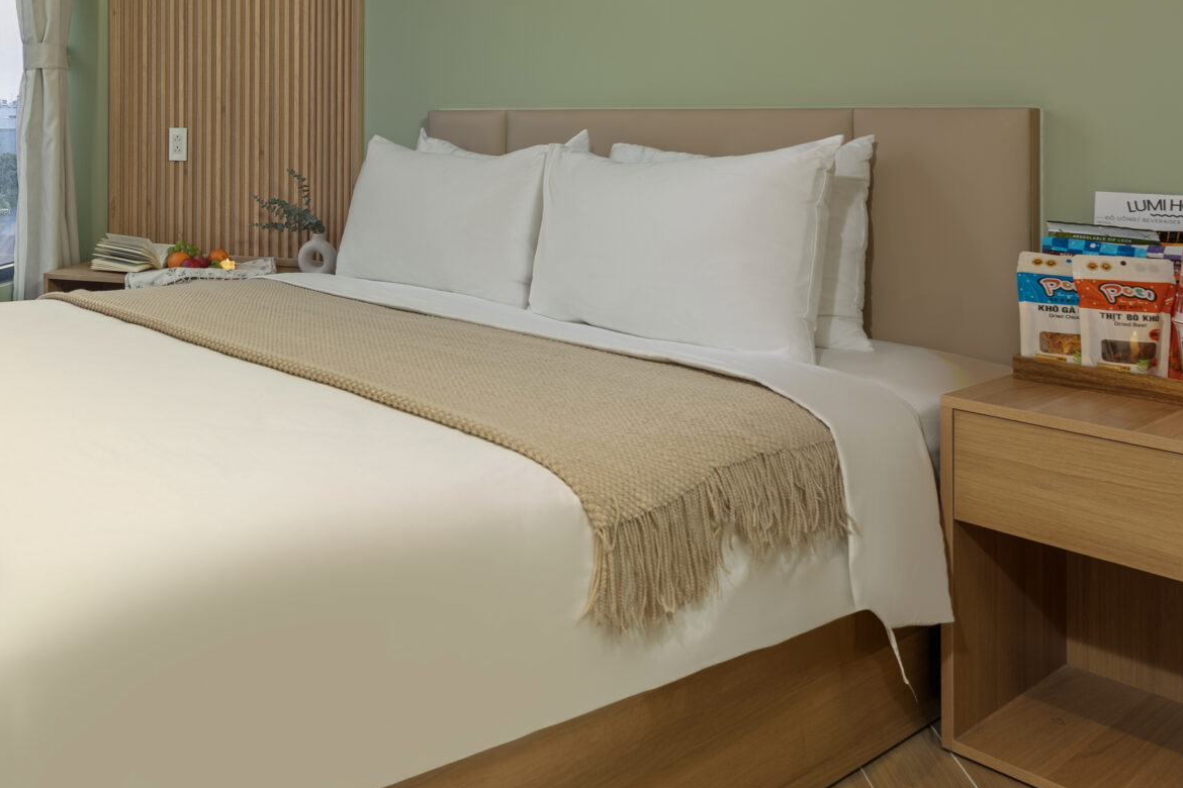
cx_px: 241
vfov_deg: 35.9
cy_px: 101
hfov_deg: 51.1
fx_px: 1150
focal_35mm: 35
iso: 100
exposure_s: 1/10
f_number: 5.6
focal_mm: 16
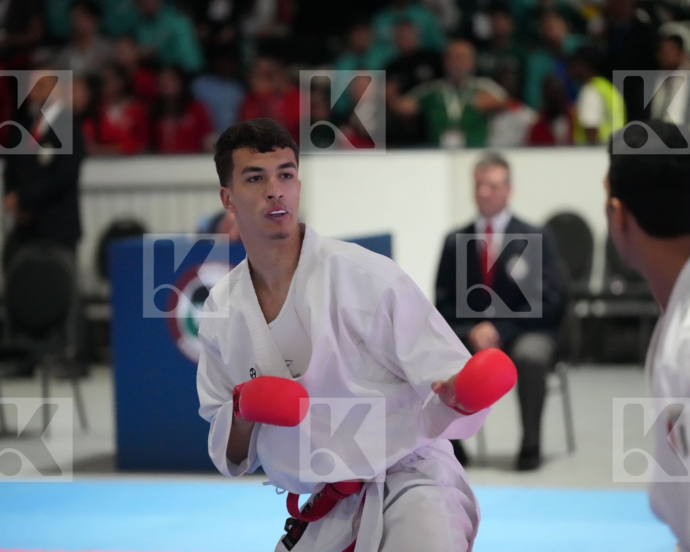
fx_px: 3349
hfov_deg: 11.8
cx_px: 343
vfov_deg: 9.4
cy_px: 276
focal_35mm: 164
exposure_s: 1/800
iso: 12800
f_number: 2.8
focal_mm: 145
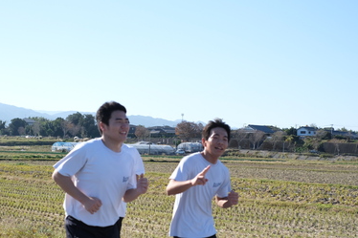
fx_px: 676
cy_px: 152
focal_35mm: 68
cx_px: 166
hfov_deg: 29.7
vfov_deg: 20.0
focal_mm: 35
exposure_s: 1/800
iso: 160
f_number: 4.5
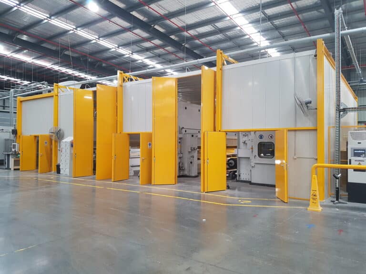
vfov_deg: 53.1
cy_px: 137
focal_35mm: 26
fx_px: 275
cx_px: 183
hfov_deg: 67.3
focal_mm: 4.2
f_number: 1.7
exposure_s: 1/50
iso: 160
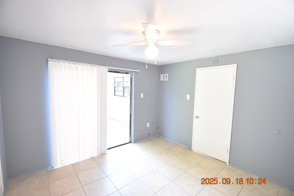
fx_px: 122
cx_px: 147
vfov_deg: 77.3
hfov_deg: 100.4
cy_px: 98
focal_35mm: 15
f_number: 4
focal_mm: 10
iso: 800
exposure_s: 1/30
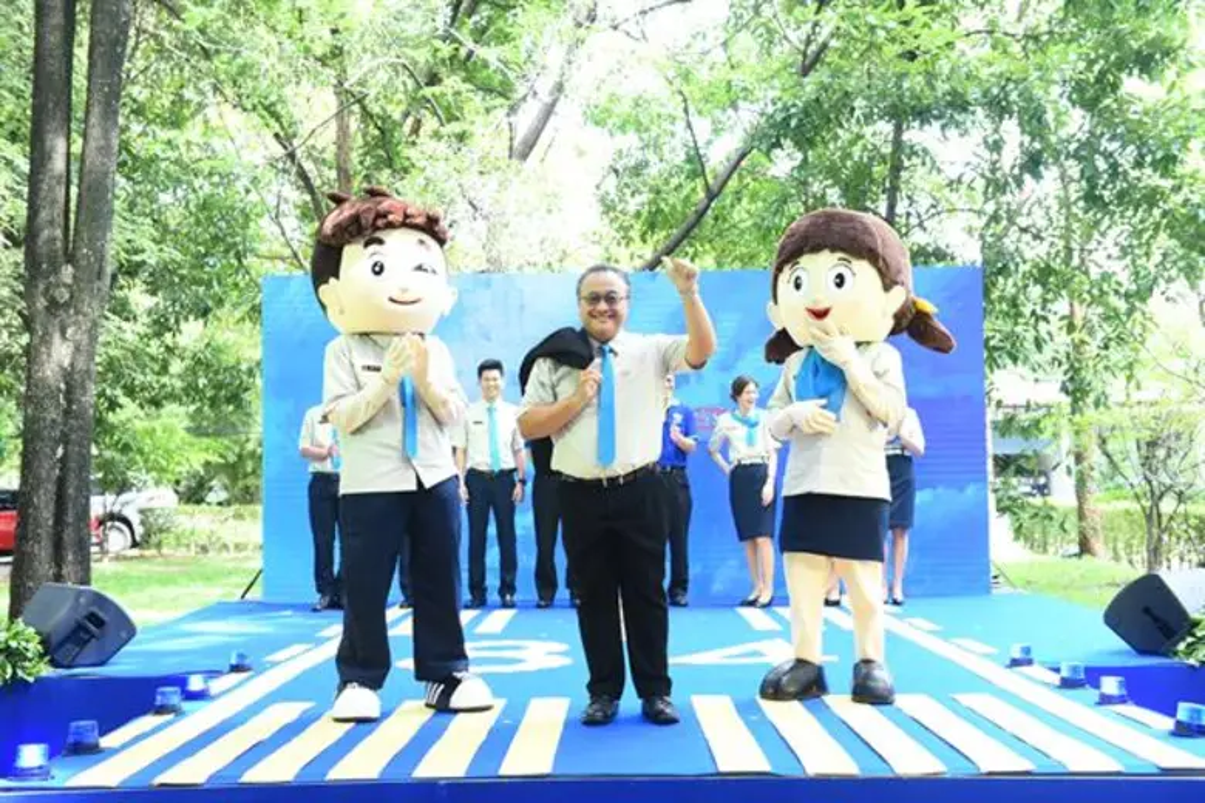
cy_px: 402
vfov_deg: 31.9
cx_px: 602
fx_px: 1406
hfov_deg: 46.4
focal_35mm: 42
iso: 1000
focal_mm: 42
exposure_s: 1/200
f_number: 5
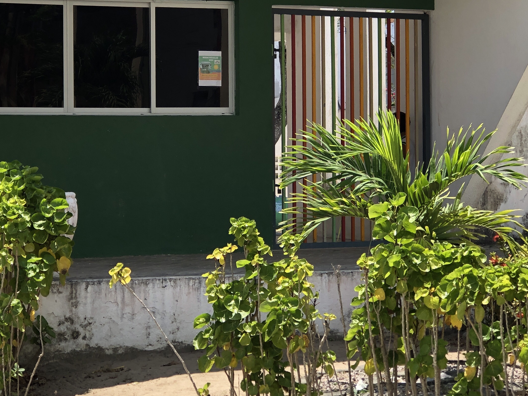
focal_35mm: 110
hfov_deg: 17.9
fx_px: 1678
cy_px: 82
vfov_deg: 13.4
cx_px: 236
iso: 20
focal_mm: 6.6
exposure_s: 1/422
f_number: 2.8
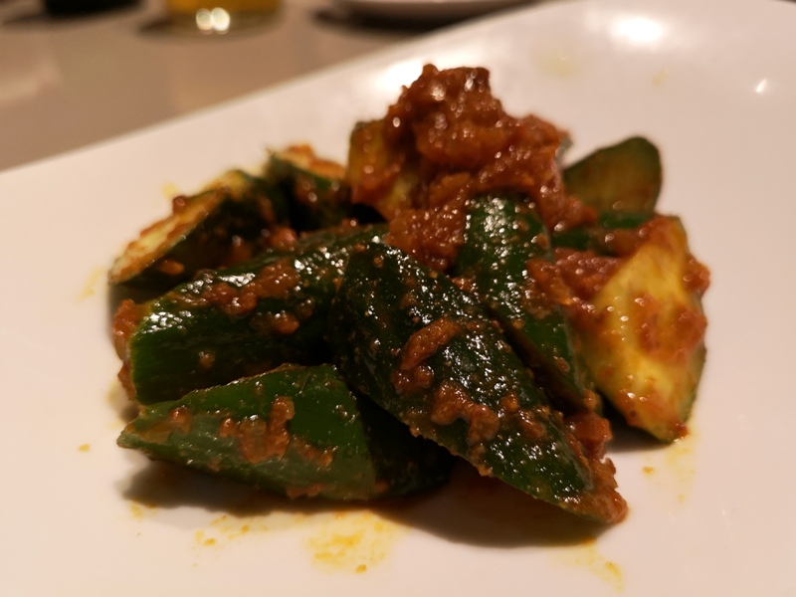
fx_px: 621
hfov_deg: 65.3
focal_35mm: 27
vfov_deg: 51.4
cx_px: 398
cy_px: 298
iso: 200
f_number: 1.8
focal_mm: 3.95
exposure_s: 1/100
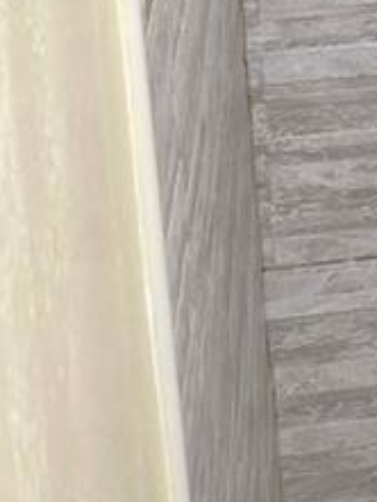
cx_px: 1229
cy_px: -252
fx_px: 2423
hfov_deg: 7.5
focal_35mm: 167
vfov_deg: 11.3
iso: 160
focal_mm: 6.76
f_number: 1.78
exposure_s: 1/120
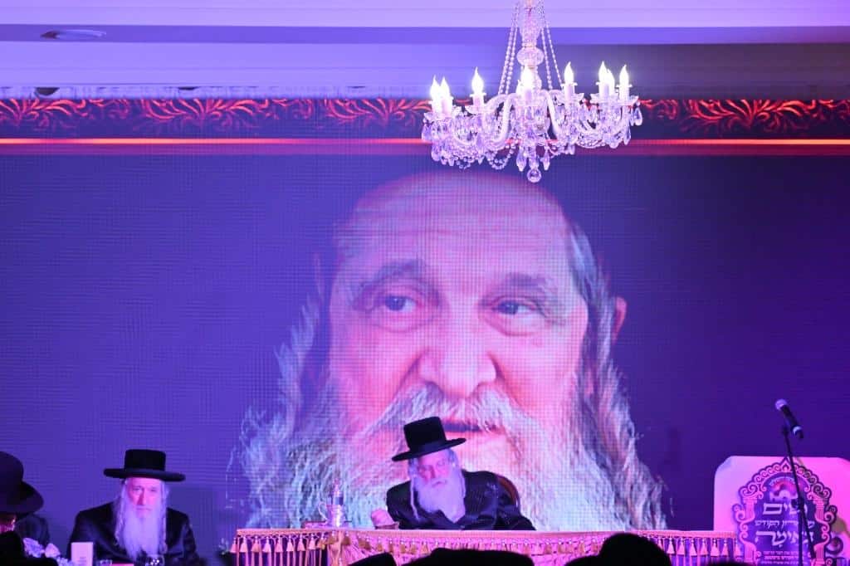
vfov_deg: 7.6
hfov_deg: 11.4
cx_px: 425
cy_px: 283
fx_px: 4248
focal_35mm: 180
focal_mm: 120
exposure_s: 1/100
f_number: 4
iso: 400
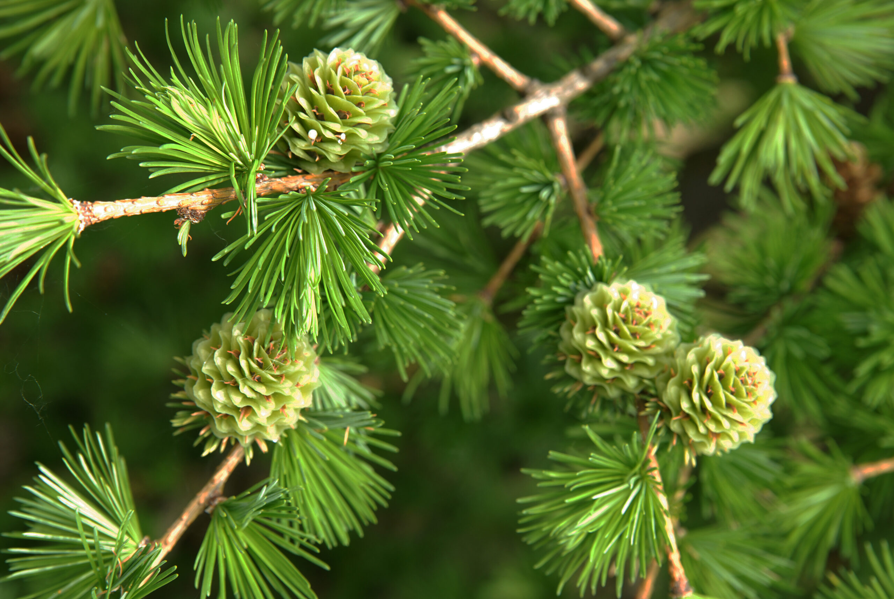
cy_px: 300
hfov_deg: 18.2
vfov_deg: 12.2
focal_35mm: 112
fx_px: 2797
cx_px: 447
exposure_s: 1/50
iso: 125
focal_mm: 75
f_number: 7.1
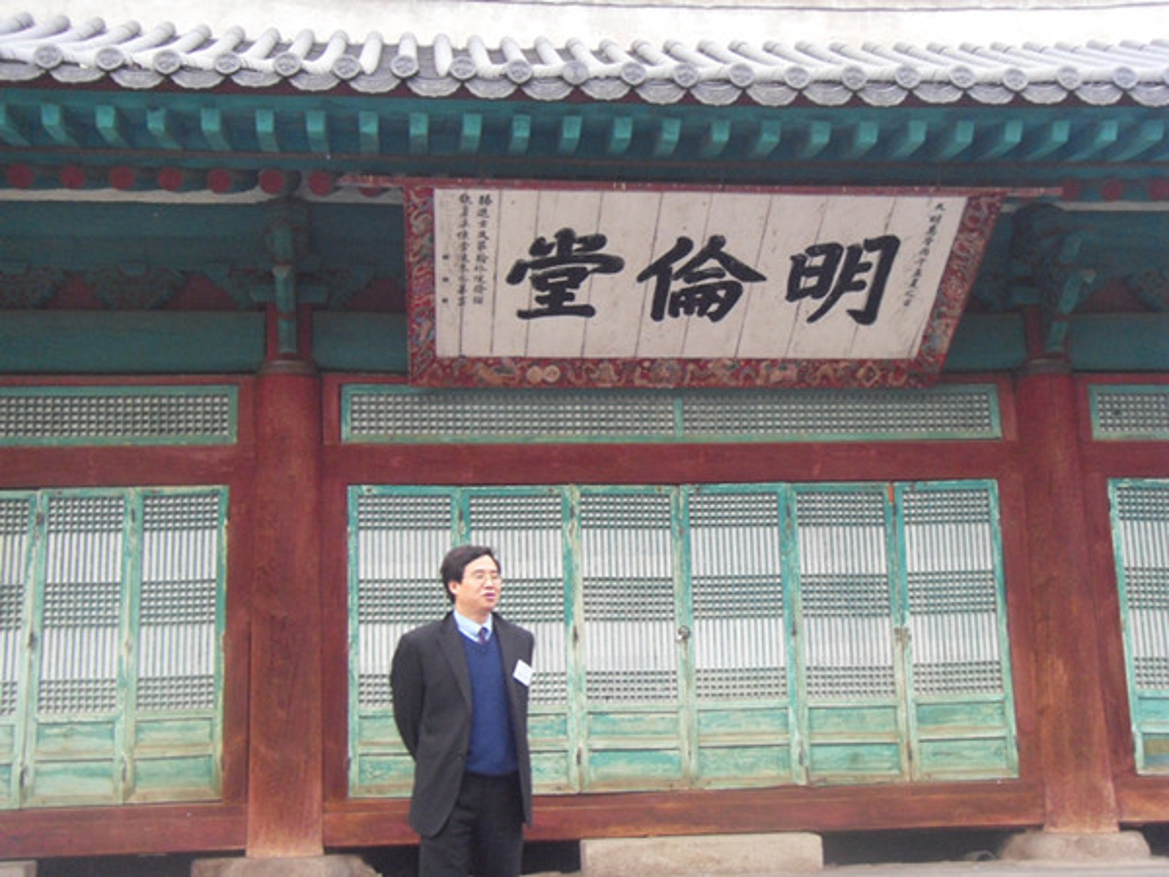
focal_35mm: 50
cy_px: 438
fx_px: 1689
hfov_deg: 38.2
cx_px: 584
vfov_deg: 29.1
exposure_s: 1/60
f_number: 3.8
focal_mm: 8.8
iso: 400
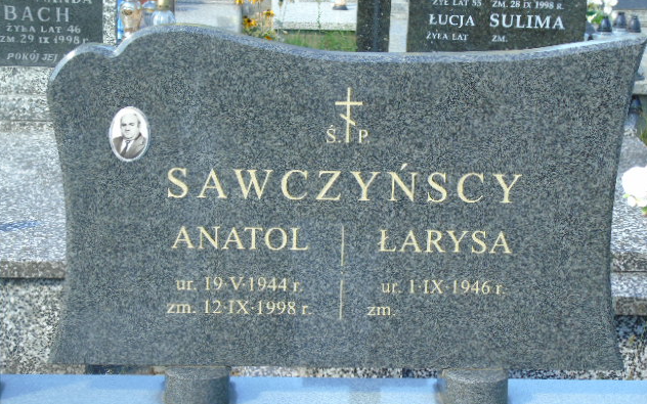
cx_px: 325
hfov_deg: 23.6
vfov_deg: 14.8
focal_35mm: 88
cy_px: 239
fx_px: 1552
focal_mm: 15
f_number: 4.1
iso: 80
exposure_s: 1/80
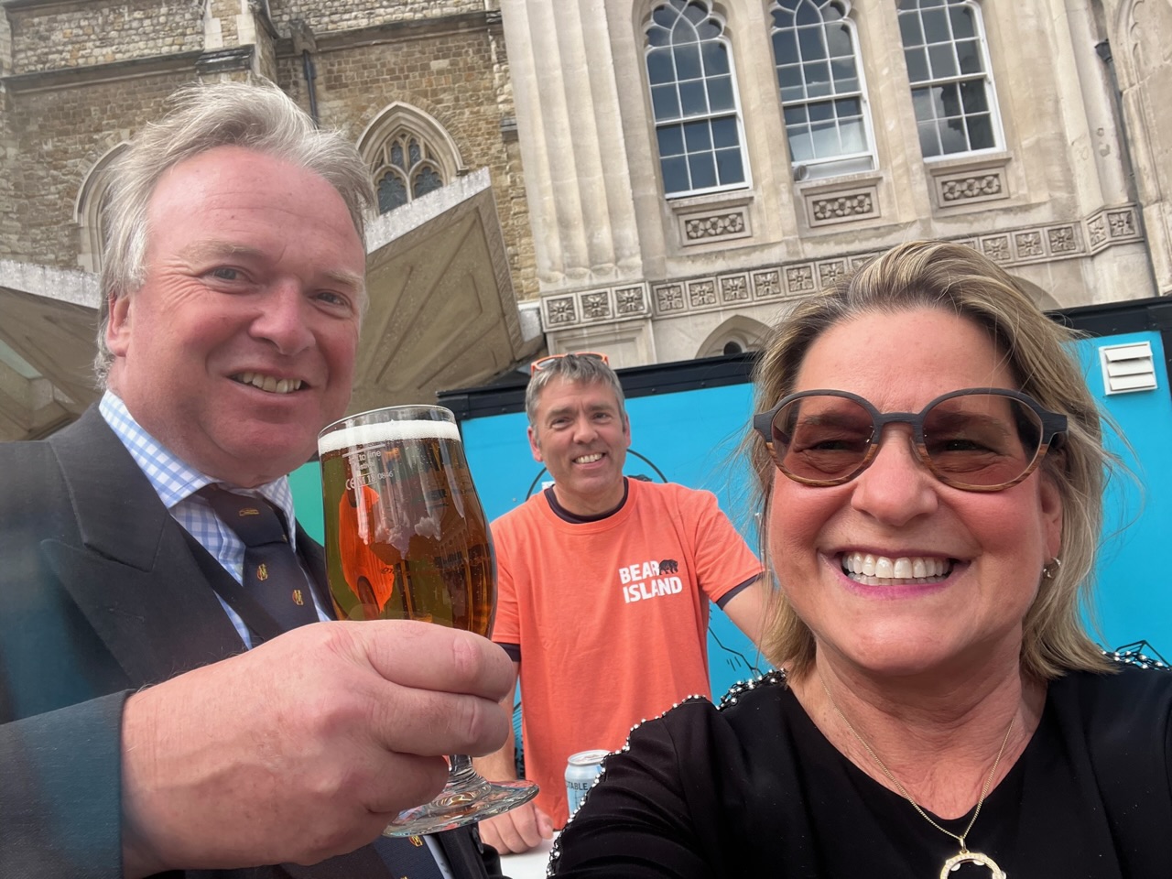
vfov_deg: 58.9
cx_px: 586
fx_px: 779
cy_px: 440
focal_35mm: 23
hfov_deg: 73.9
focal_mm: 2.71
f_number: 2.2
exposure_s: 1/264
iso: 32
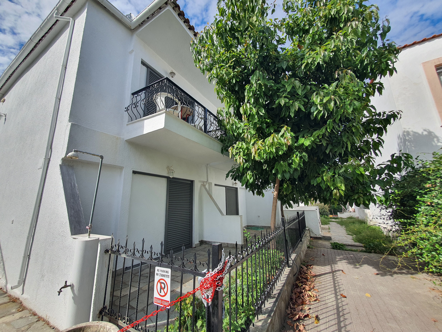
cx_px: 221
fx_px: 166
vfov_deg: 89.9
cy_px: 166
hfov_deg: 106.2
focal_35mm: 13
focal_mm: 1.8
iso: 50
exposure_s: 1/784
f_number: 2.2
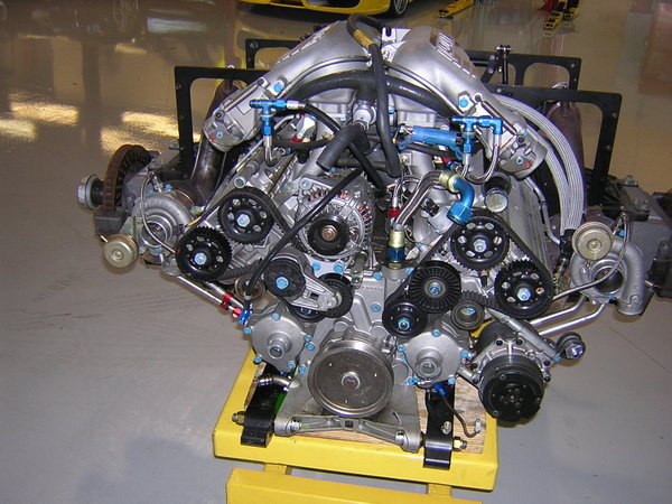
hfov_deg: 51.4
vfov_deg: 39.7
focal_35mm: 36
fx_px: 699
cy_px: 252
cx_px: 336
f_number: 2.6
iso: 184
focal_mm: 4.7
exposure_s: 1/60.1
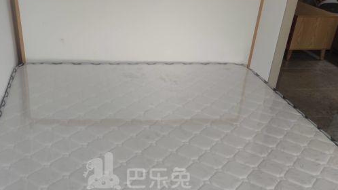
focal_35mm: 42
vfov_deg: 27.3
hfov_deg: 48.1
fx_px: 376
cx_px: 137
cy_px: 171
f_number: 1.69
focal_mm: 6.72
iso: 50
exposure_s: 1/111
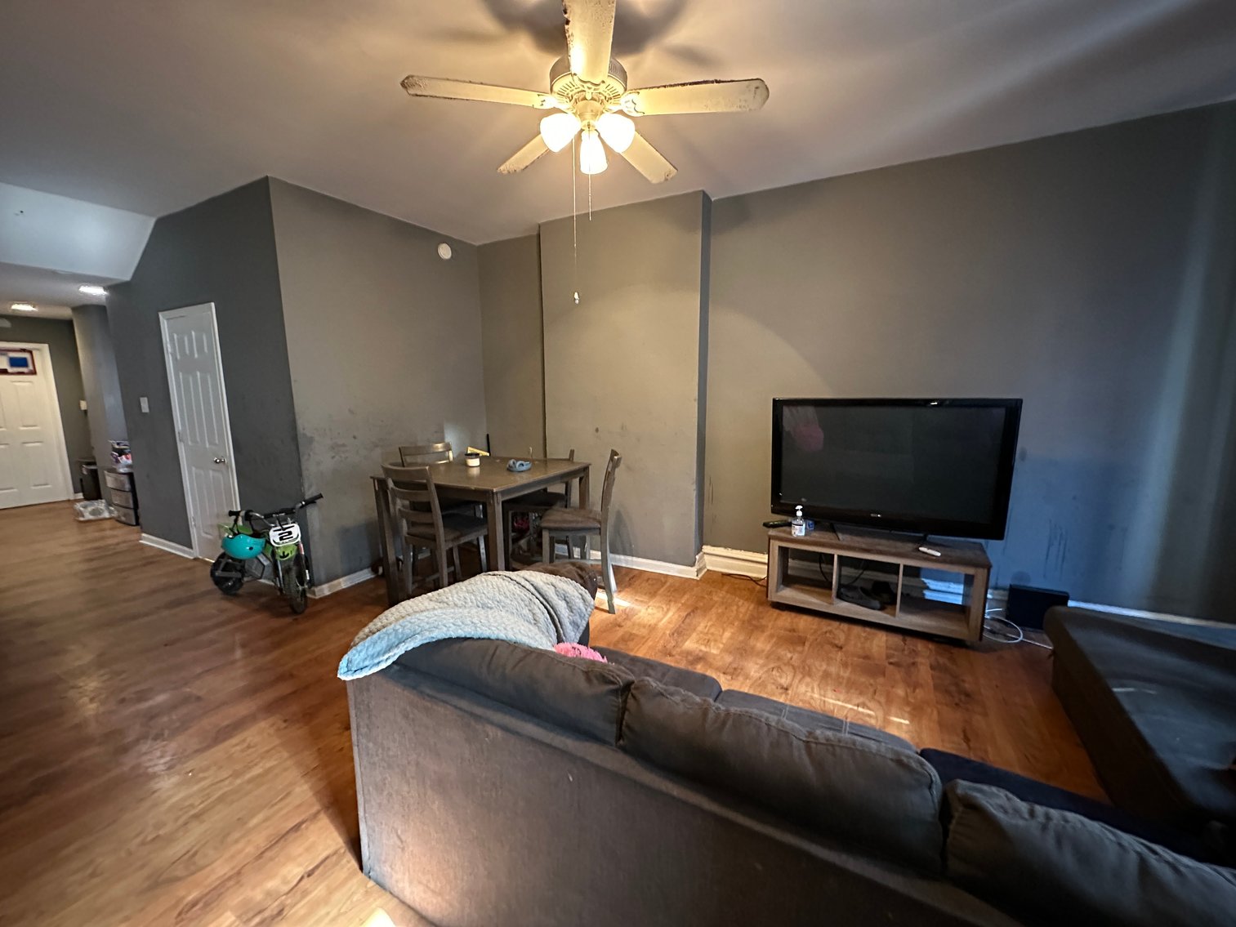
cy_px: 464
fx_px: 500
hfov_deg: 102.1
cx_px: 618
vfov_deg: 85.7
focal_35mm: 14
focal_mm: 2.22
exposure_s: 1/30
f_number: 2.2
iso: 1250
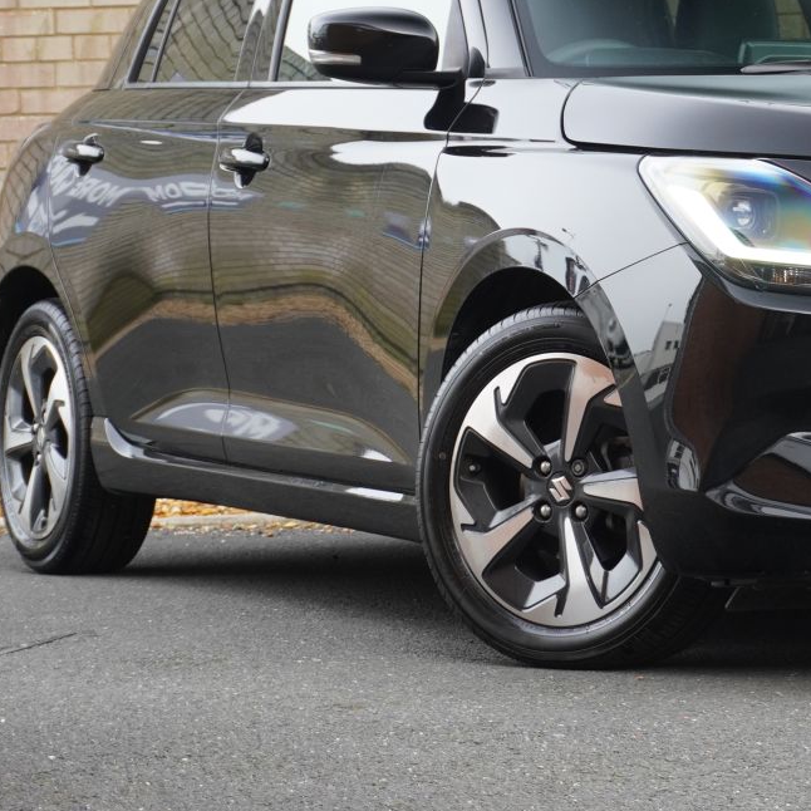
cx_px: 775
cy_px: 222
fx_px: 3765
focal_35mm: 142
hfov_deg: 12.2
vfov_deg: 12.3
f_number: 5.6
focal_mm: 45
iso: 800
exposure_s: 1/160
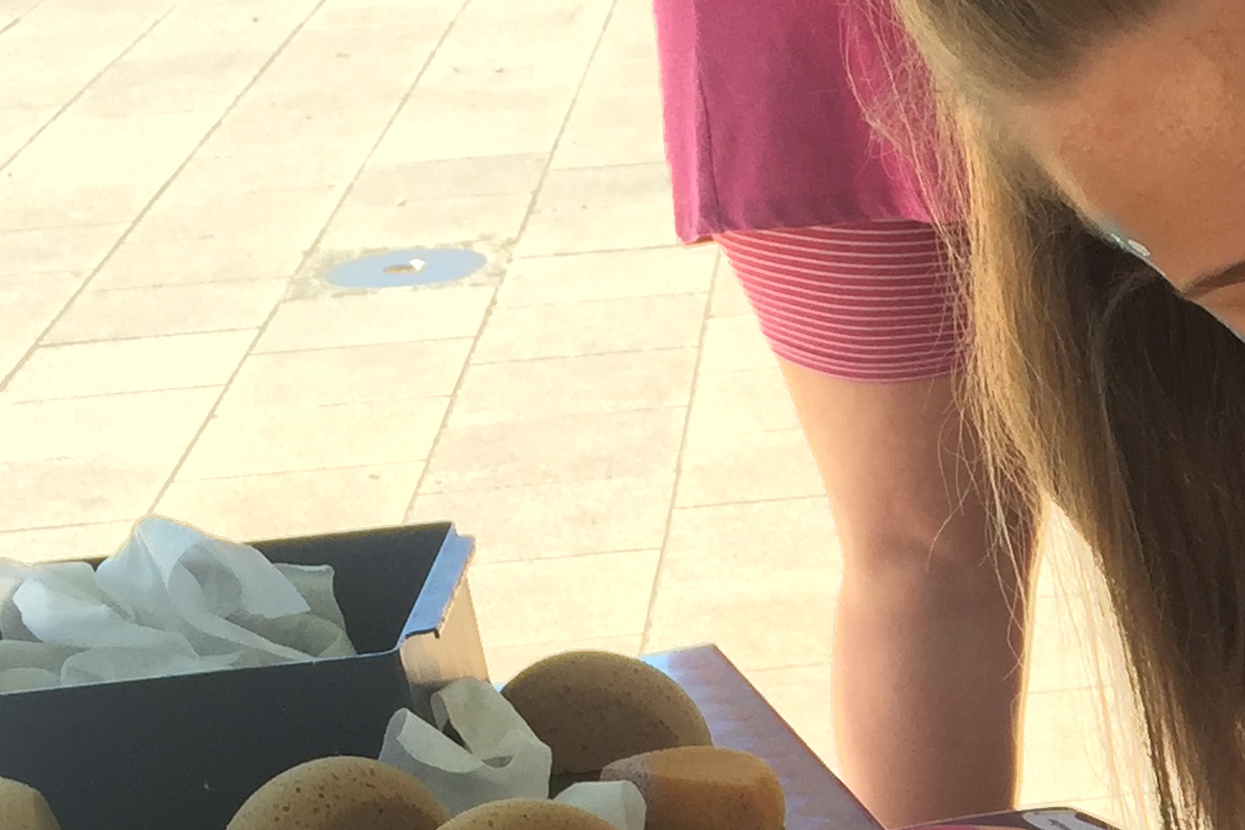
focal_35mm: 101
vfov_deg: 13.0
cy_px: 1148
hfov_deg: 18.7
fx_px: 3493
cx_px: 1638
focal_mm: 4.15
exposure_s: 1/434
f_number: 2.2
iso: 32
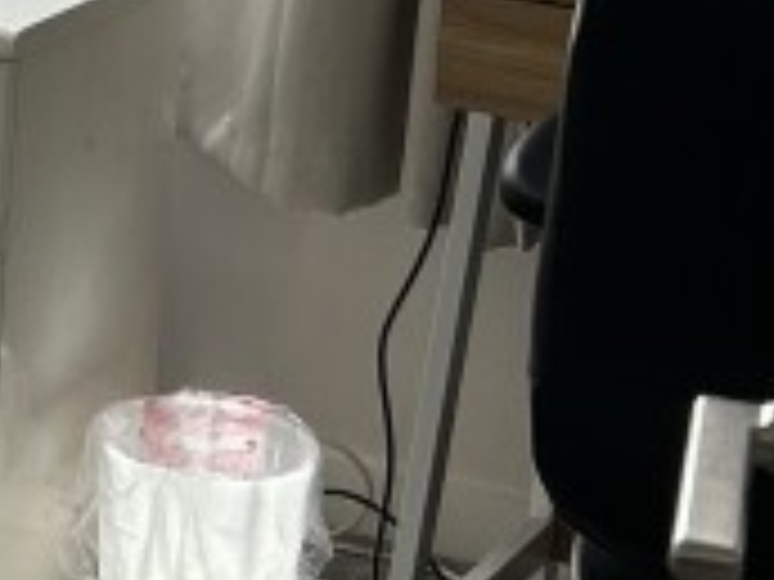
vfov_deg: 11.6
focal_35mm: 121
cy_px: -328
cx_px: -540
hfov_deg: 14.6
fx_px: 2706
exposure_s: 1/389
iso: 50
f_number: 1.5
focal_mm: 5.7
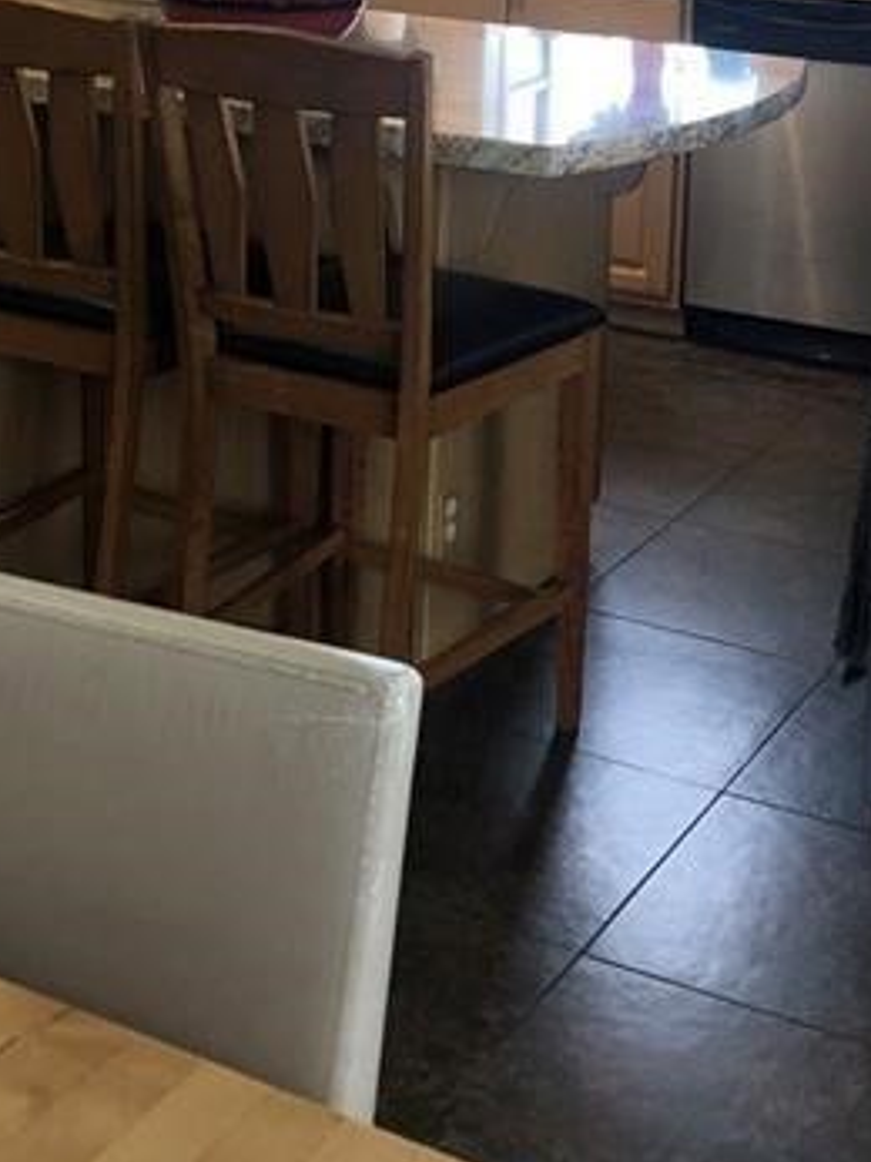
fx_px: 2081
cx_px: 536
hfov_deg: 23.6
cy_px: 67
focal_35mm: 62
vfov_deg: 29.6
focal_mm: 3.99
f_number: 1.8
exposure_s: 1/30
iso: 32
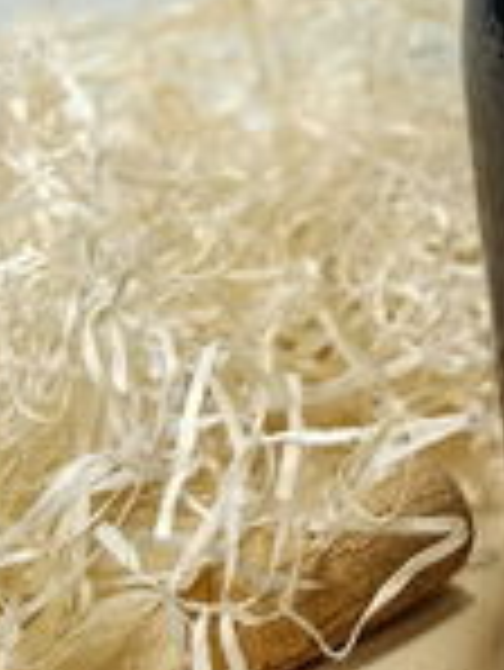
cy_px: -151
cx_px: 770
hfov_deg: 16.3
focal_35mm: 82
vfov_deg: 21.9
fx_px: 1590
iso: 120
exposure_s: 1/100
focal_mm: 6.11
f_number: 1.65
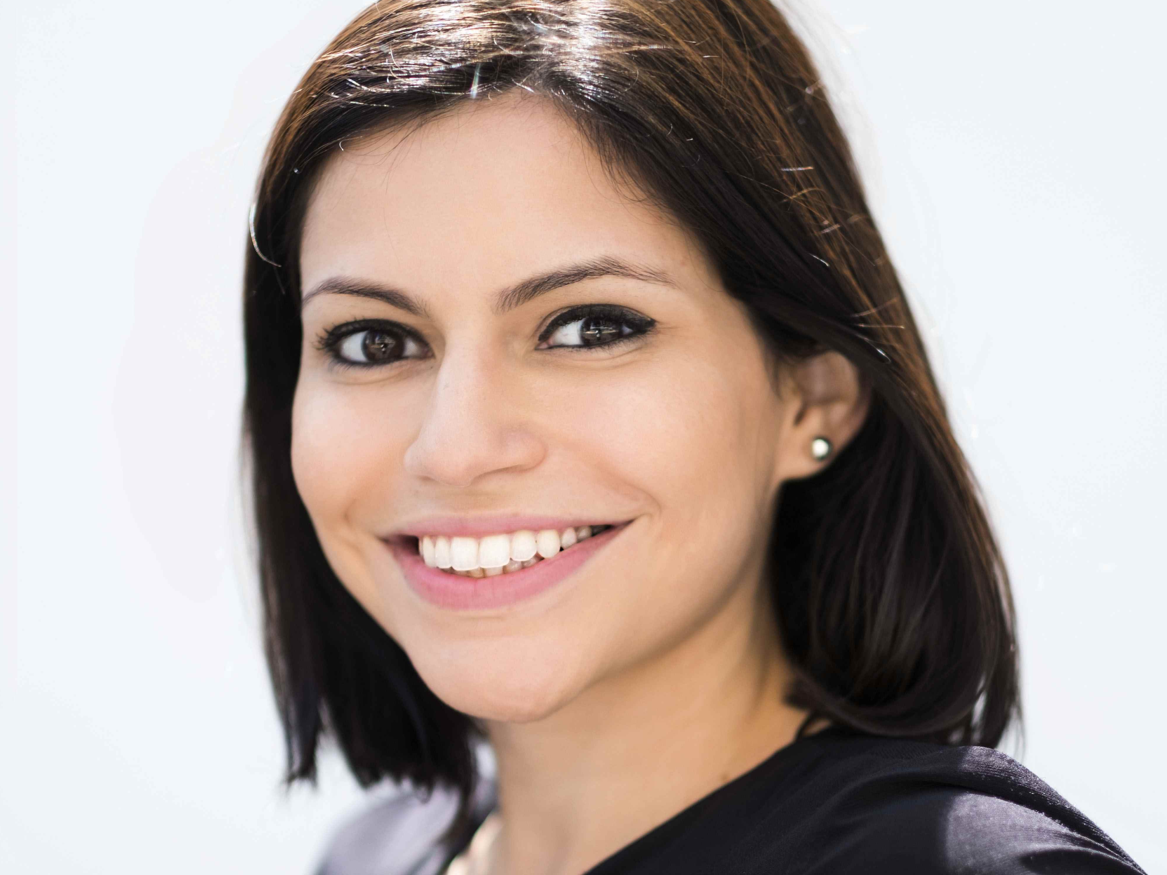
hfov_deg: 16.1
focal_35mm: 122
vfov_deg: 12.1
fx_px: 4113
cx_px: 581
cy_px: 685
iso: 100
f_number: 1.2
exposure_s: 1/2000
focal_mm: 56
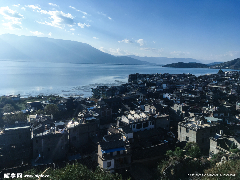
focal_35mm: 29
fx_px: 201
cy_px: 90
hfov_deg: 61.7
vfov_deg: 48.2
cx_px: 120
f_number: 2.2
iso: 25
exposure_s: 1/2747
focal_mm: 4.15
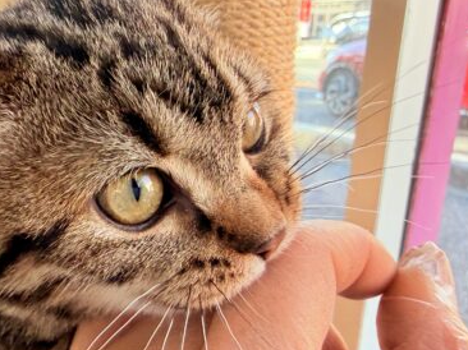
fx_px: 567
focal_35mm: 42
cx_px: 77
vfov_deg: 33.9
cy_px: 240
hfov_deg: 42.3
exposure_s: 1/100
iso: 64
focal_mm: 2.22
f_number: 2.2
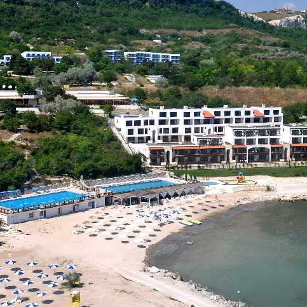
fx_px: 592
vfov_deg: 29.1
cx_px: 182
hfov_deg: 29.0
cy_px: 159
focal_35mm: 59
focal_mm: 28
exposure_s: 1/250
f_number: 8
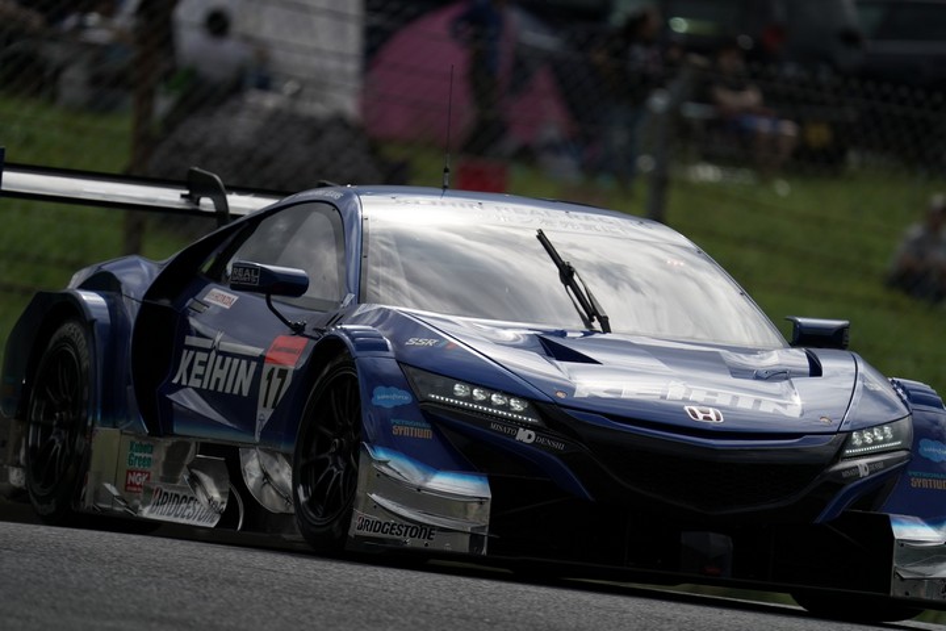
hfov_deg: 3.5
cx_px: 473
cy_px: 316
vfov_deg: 2.3
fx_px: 15608
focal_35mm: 594
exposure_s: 1/800
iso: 100
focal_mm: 594
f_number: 6.3
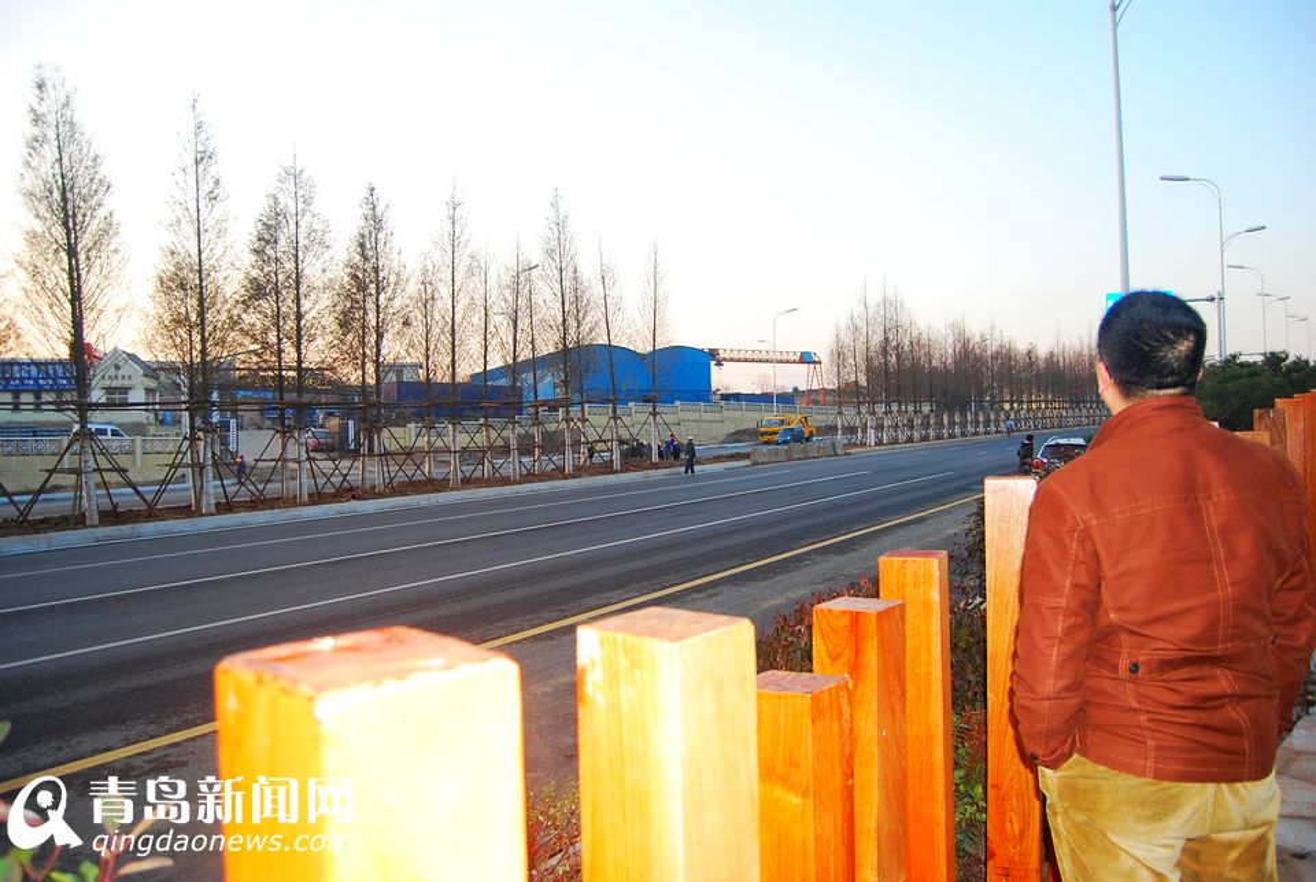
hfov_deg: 67.3
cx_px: 658
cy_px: 441
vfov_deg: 48.1
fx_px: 988
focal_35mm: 27
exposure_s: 1/125
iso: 200
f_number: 3.5
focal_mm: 18
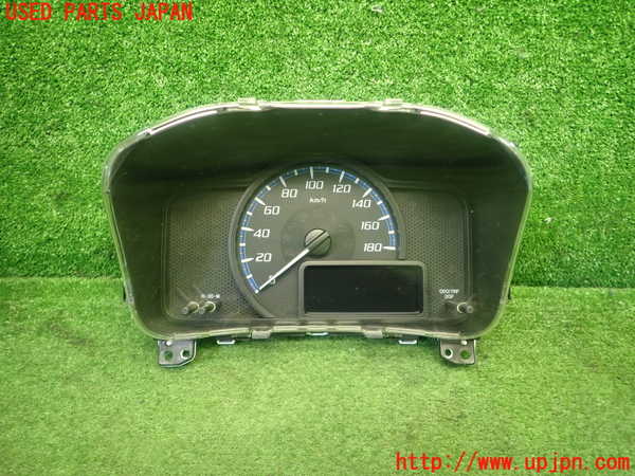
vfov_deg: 54.9
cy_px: 238
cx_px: 318
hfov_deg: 69.4
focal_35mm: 25
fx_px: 459
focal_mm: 4.5
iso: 250
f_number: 2
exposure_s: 1/30
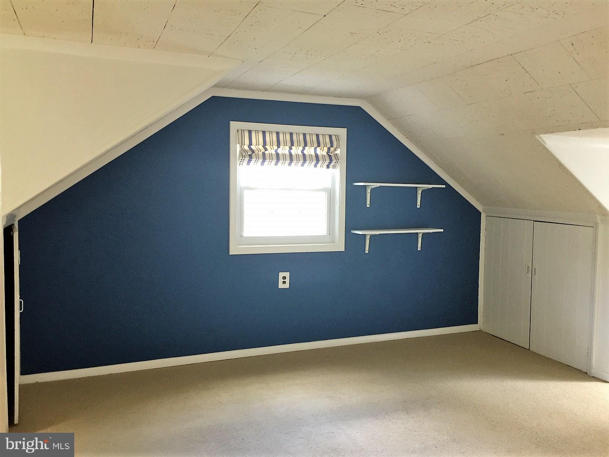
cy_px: 228
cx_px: 304
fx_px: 510
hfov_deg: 61.7
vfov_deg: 48.2
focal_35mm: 29
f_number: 2.2
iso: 125
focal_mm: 4.15
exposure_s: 1/10
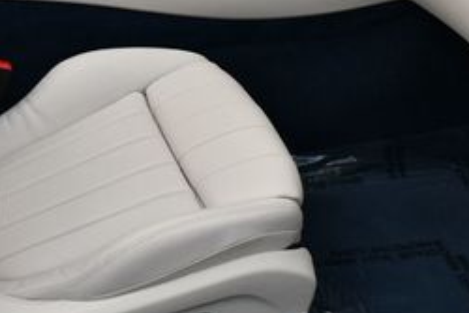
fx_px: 1199
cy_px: 22
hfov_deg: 21.7
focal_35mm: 92
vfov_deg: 14.7
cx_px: 56
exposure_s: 1/250
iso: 200
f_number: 5.6
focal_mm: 18
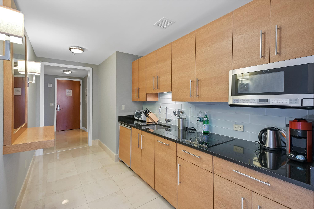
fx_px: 131
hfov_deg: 100.4
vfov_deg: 77.3
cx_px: 157
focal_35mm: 15
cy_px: 104
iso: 320
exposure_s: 1/3.33
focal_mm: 10
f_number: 8
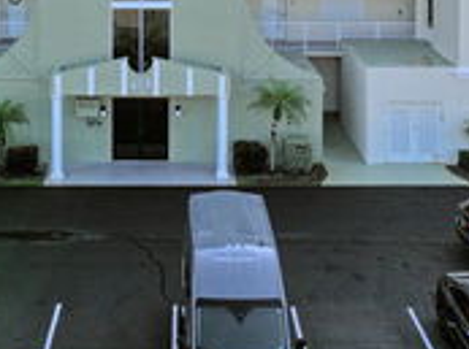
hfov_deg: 27.2
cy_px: -118
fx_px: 960
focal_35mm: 71
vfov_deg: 19.0
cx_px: 138
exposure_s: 1/6400
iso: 320
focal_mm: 12.29
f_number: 2.8
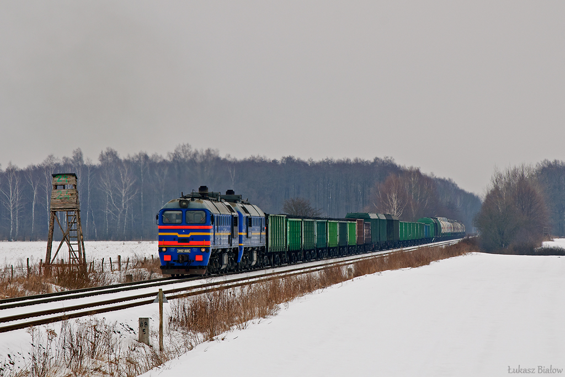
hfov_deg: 13.7
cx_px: 282
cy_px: 188
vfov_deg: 9.2
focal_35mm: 150
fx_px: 2354
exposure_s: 1/250
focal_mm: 100
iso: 200
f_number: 7.1
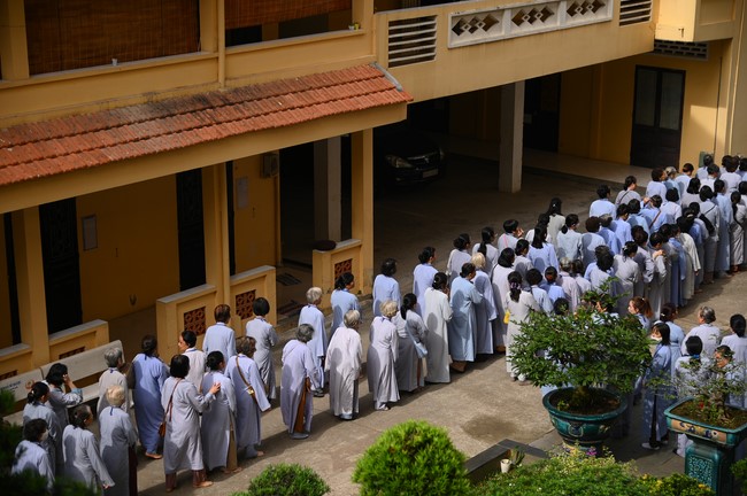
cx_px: 374
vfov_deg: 20.9
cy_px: 248
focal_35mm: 65
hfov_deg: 31.0
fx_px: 1347
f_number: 4
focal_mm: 65
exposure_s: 1/640
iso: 160
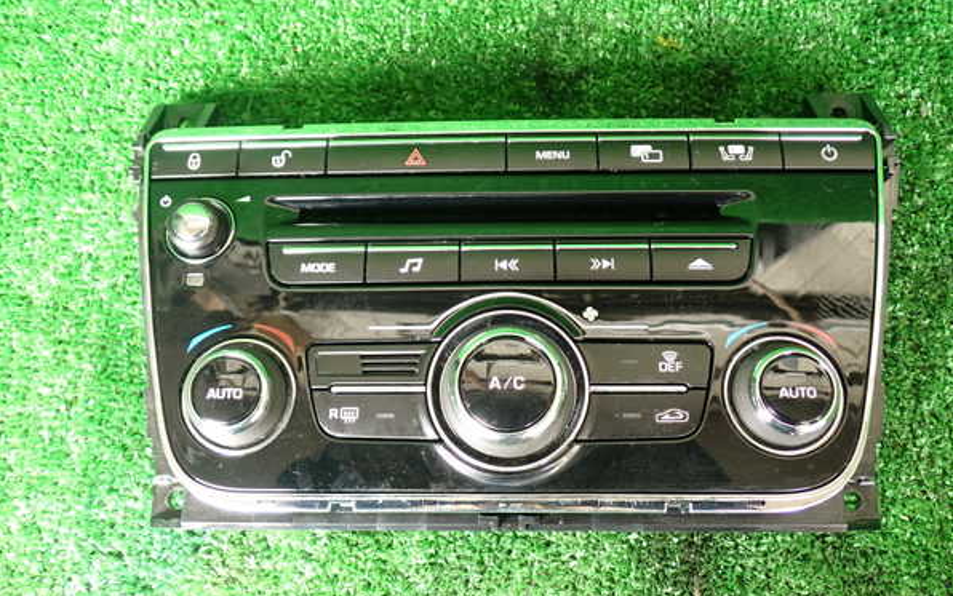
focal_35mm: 32
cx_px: 478
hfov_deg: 59.6
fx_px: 831
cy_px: 283
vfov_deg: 39.5
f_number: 2.3
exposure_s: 1/30
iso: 320
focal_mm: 5.4
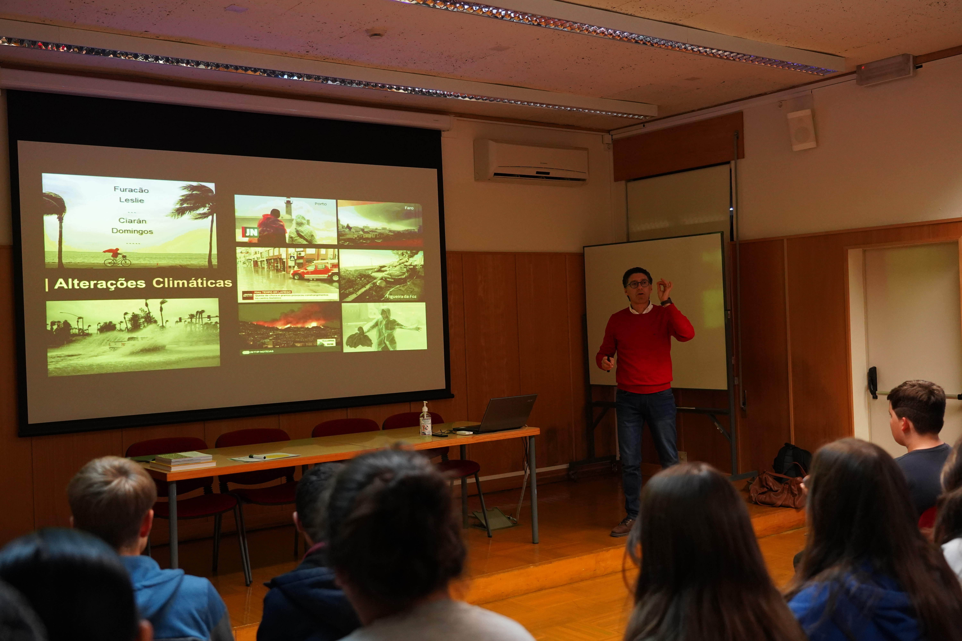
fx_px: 1015
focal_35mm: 38
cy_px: 320
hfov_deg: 50.7
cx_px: 481
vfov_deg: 35.1
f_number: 4
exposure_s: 1/160
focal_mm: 38
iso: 5000
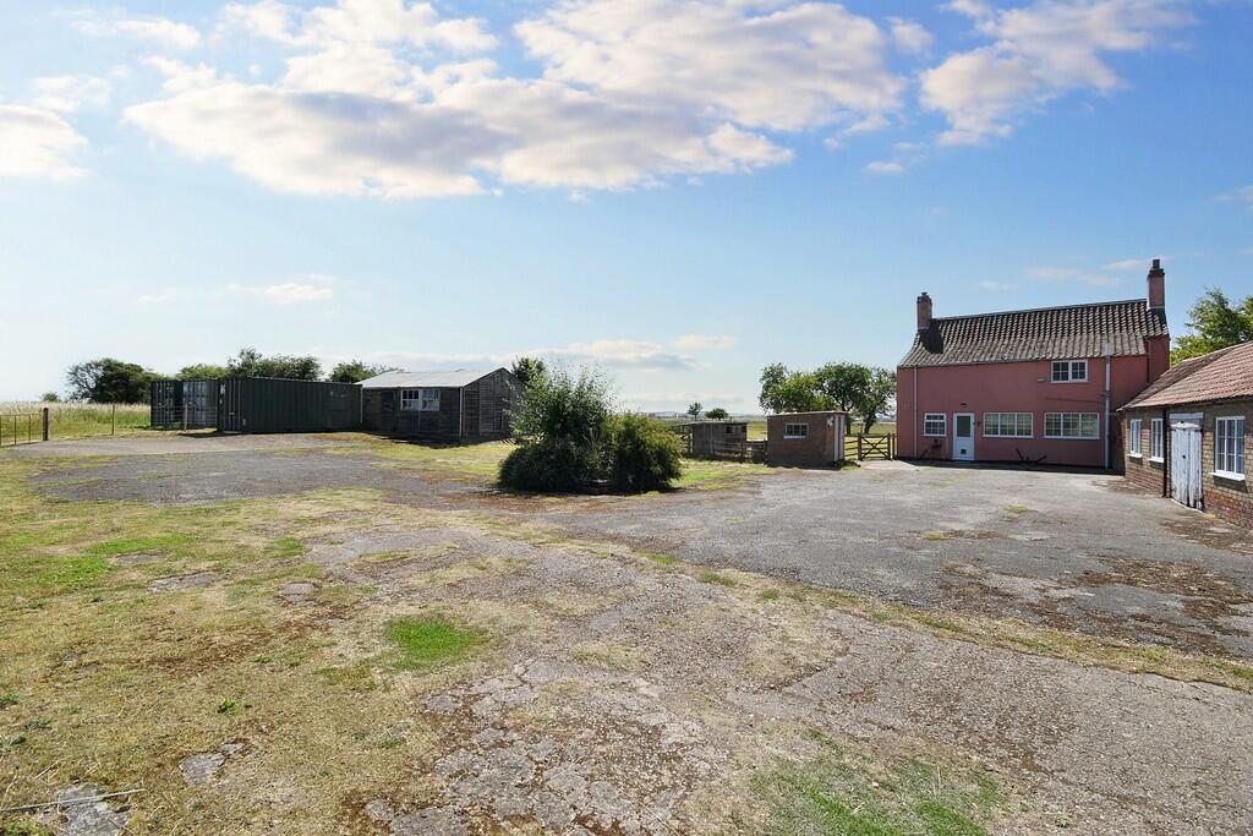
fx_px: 522
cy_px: 418
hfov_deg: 100.4
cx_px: 626
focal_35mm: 15
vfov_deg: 77.3
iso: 100
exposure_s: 1/320
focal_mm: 10
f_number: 9
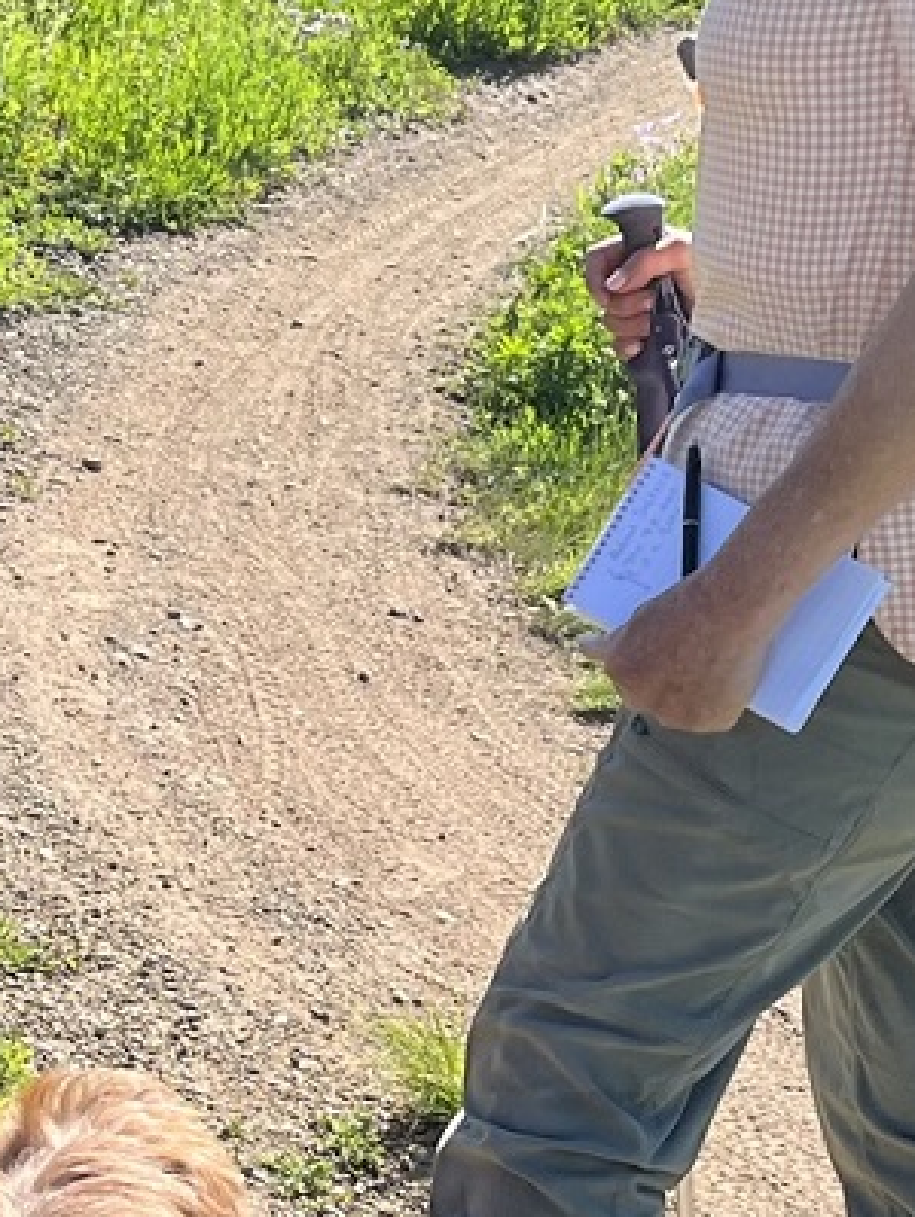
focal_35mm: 100
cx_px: 198
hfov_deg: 14.7
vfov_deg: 19.4
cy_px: 1000
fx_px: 3519
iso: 50
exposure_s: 1/1309
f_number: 1.6
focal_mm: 5.1
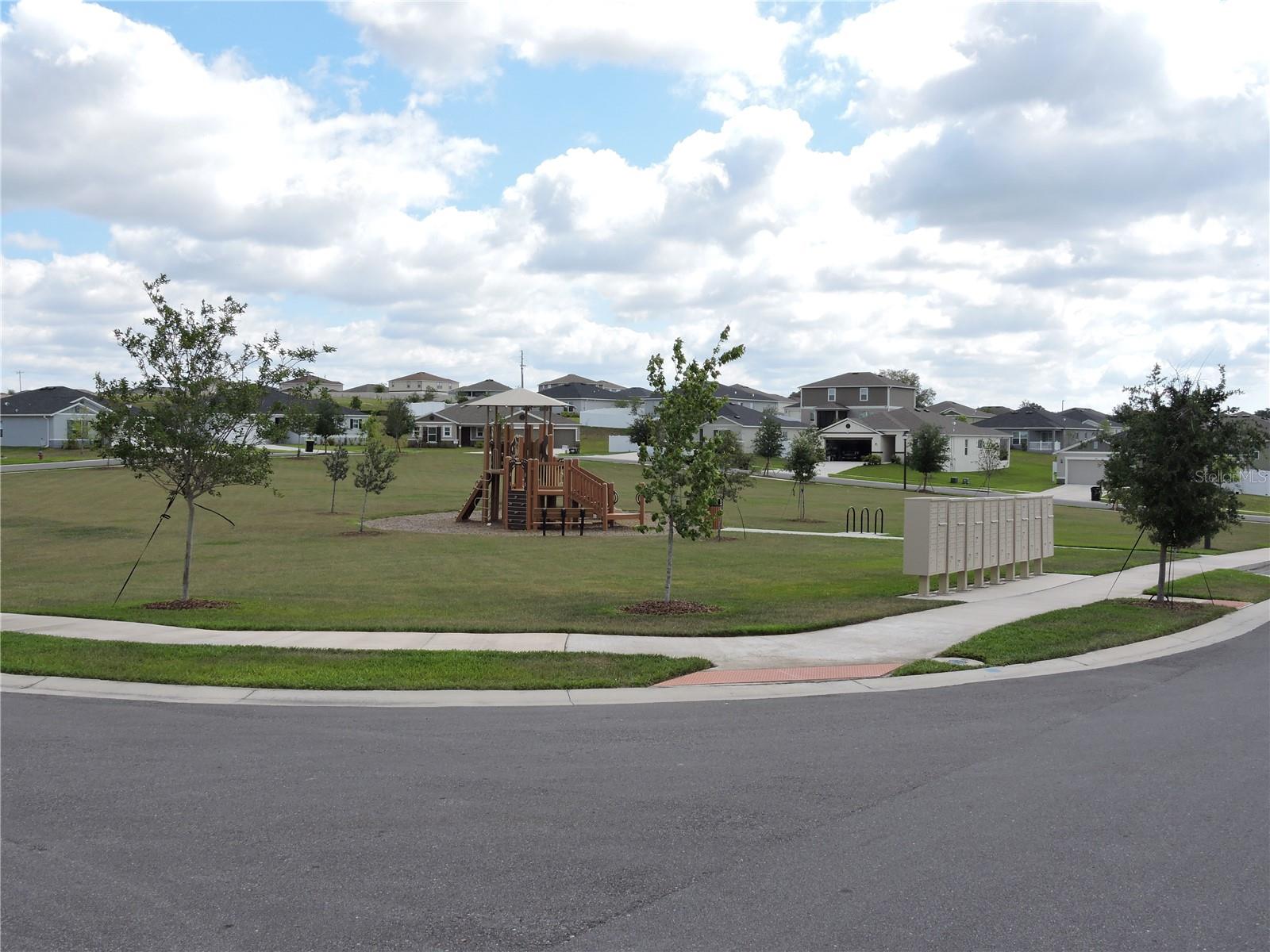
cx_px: 635
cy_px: 476
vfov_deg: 40.7
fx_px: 1284
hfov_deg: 52.6
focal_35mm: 35
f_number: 3.8
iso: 100
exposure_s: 1/800
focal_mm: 6.3
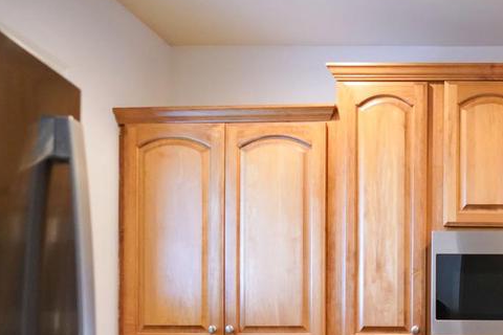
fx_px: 671
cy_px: 390
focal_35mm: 48
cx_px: 577
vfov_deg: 25.5
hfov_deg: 34.4
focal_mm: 16
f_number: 2.8
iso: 2000
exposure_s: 1/160
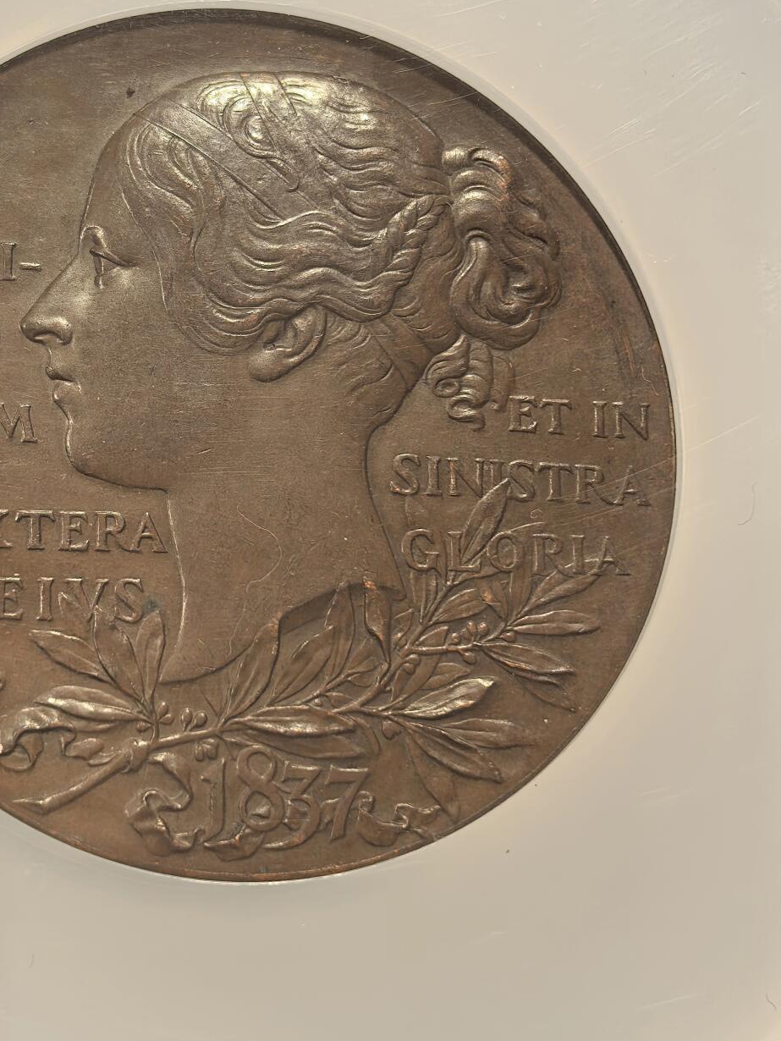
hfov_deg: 18.6
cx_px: 226
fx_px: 2376
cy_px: 461
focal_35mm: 79
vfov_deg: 24.7
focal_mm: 6.98
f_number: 2
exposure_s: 1/50
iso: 200
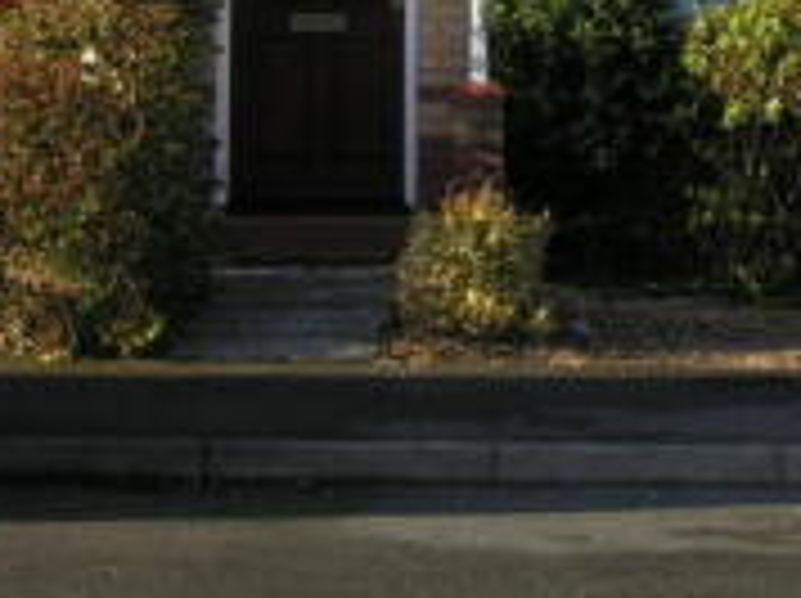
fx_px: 2958
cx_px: 745
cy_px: -245
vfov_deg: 11.2
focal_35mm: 128
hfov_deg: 15.2
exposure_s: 1/127
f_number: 5
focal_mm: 10
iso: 50
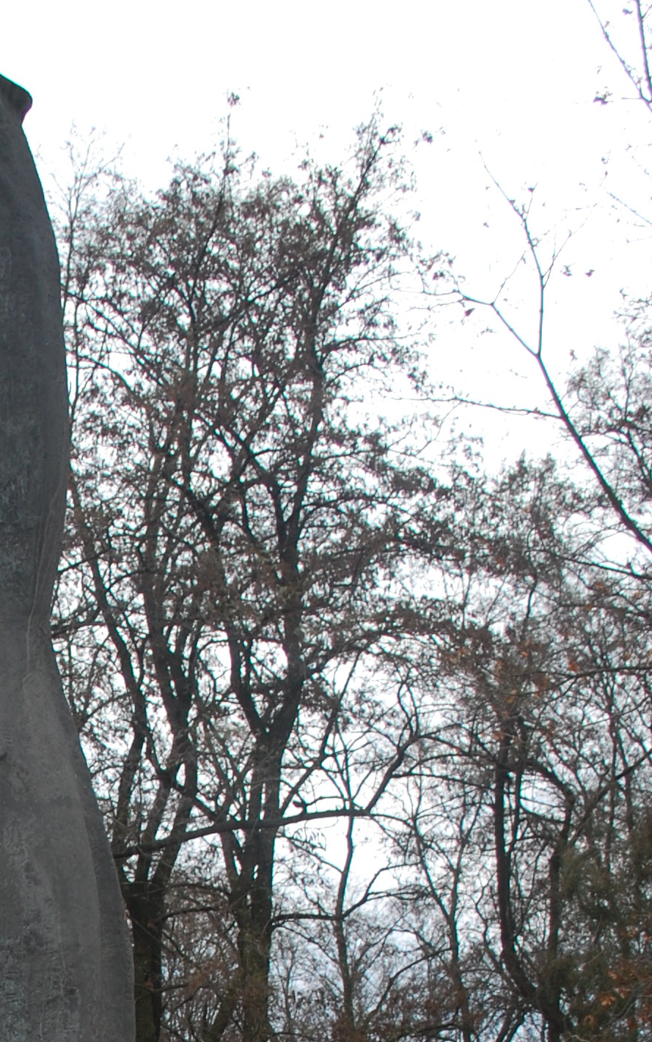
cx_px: -273
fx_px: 2132
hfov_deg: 16.2
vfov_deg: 25.3
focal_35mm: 75
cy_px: 1178
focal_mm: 18
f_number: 3.5
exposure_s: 1/125
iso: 200
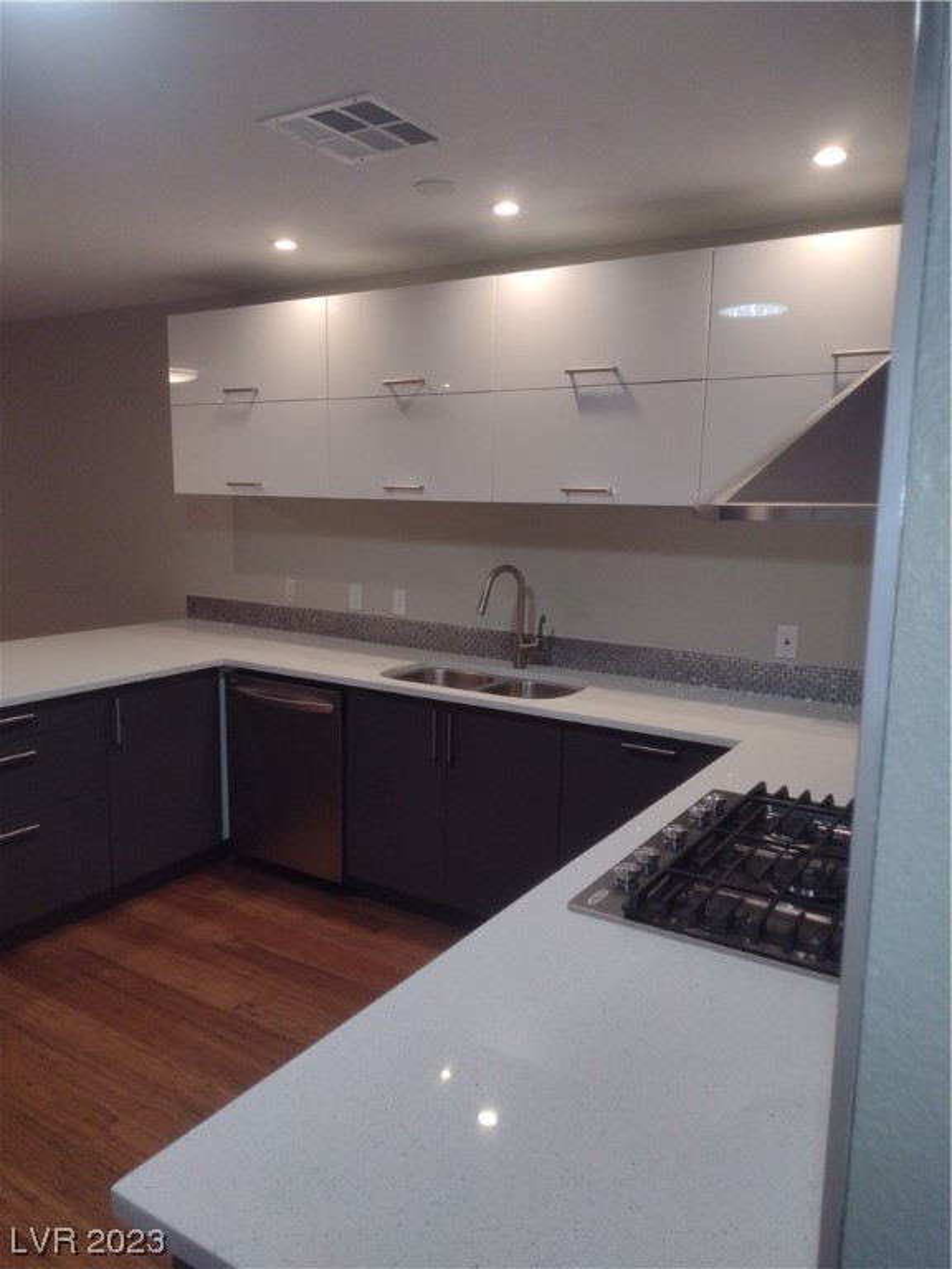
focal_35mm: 27
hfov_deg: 51.4
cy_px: 634
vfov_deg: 65.3
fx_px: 990
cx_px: 476
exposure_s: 1/120
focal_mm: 4.71
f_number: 1.7
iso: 172
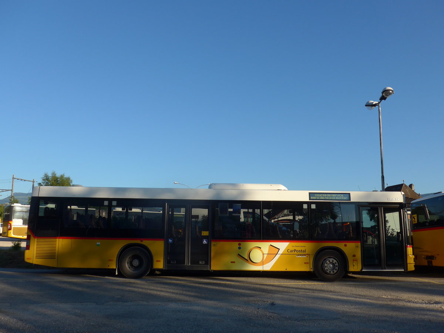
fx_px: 398
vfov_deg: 45.4
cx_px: 222
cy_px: 166
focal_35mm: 31
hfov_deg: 58.4
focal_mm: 6.5
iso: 80
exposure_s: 1/1300
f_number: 2.8
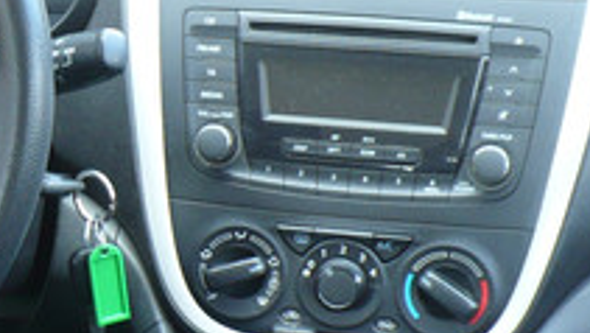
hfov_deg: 16.7
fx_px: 1910
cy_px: 305
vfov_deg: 9.9
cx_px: -151
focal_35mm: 122
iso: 100
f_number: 2.8
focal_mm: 6.1
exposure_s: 1/30
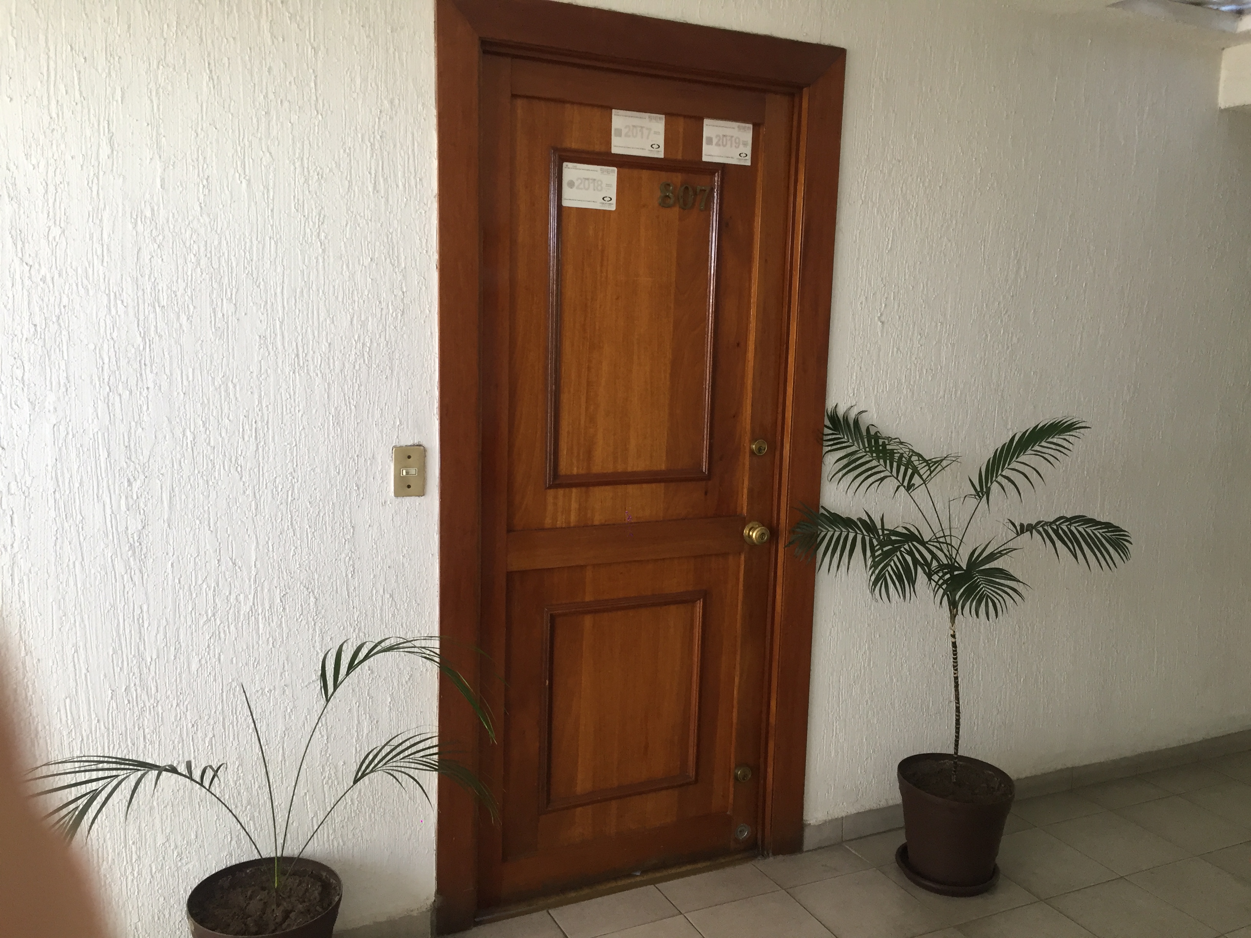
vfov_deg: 48.2
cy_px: 469
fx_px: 1048
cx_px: 626
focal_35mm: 29
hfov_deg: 61.7
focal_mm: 4.15
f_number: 2.2
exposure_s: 1/30
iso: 80
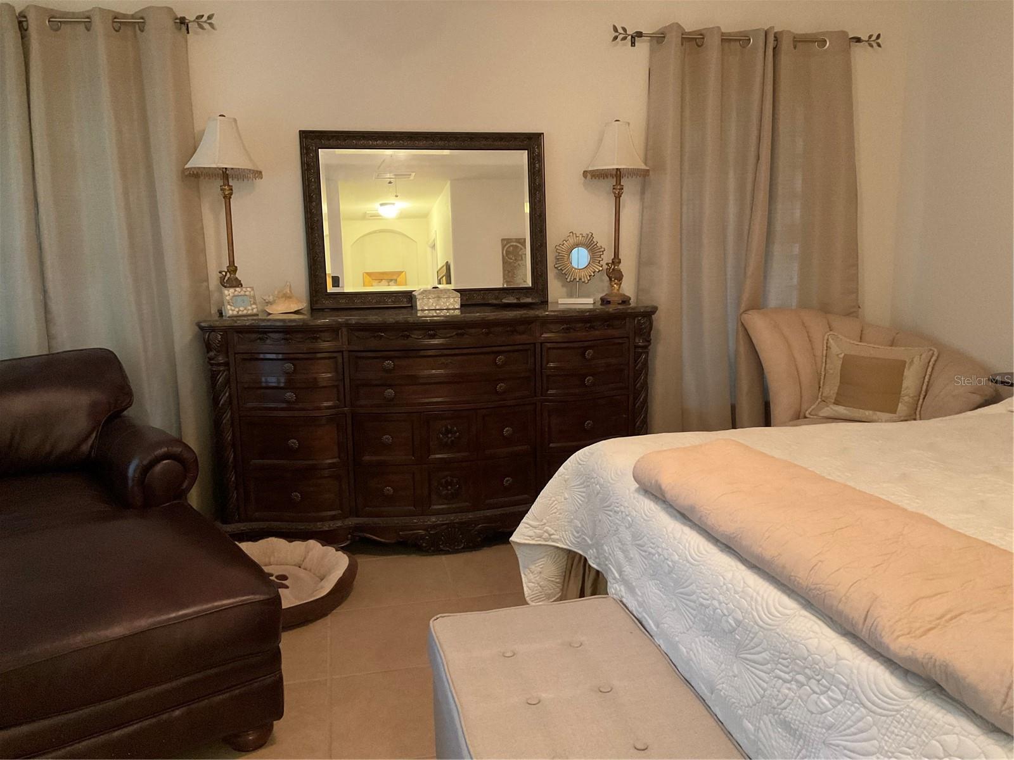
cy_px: 380
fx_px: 849
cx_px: 507
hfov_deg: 61.7
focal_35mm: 29
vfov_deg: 48.2
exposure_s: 1/30
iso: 500
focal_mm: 3
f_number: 1.8
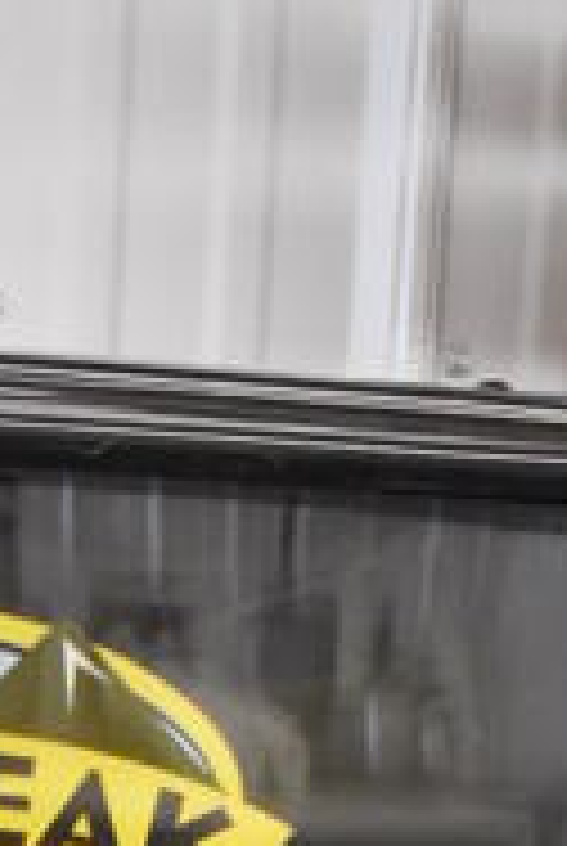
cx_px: -117
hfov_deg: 10.3
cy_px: 2014
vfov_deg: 12.4
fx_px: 3083
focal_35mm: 131
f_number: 3.5
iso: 2800
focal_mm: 18
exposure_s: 1/125
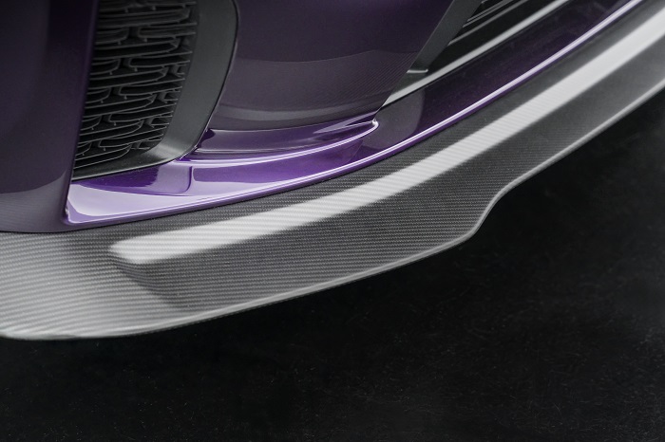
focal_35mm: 70
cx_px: 332
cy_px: 221
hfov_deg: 28.9
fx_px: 1292
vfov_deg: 19.4
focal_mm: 70
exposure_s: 1/30
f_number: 4
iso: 8000
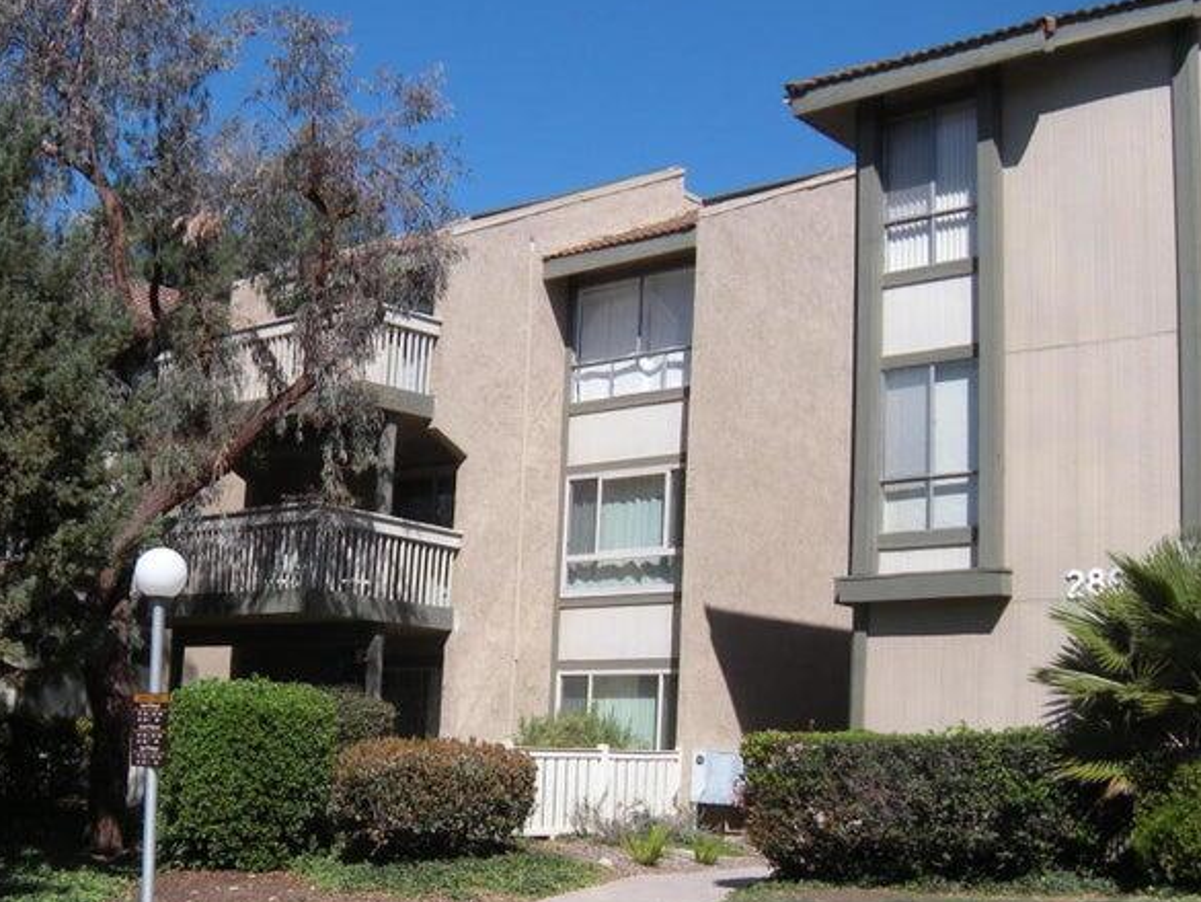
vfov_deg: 28.5
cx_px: 473
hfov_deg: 37.3
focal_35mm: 51
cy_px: 536
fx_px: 1770
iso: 64
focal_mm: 5.9
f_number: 3.8
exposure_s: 1/689
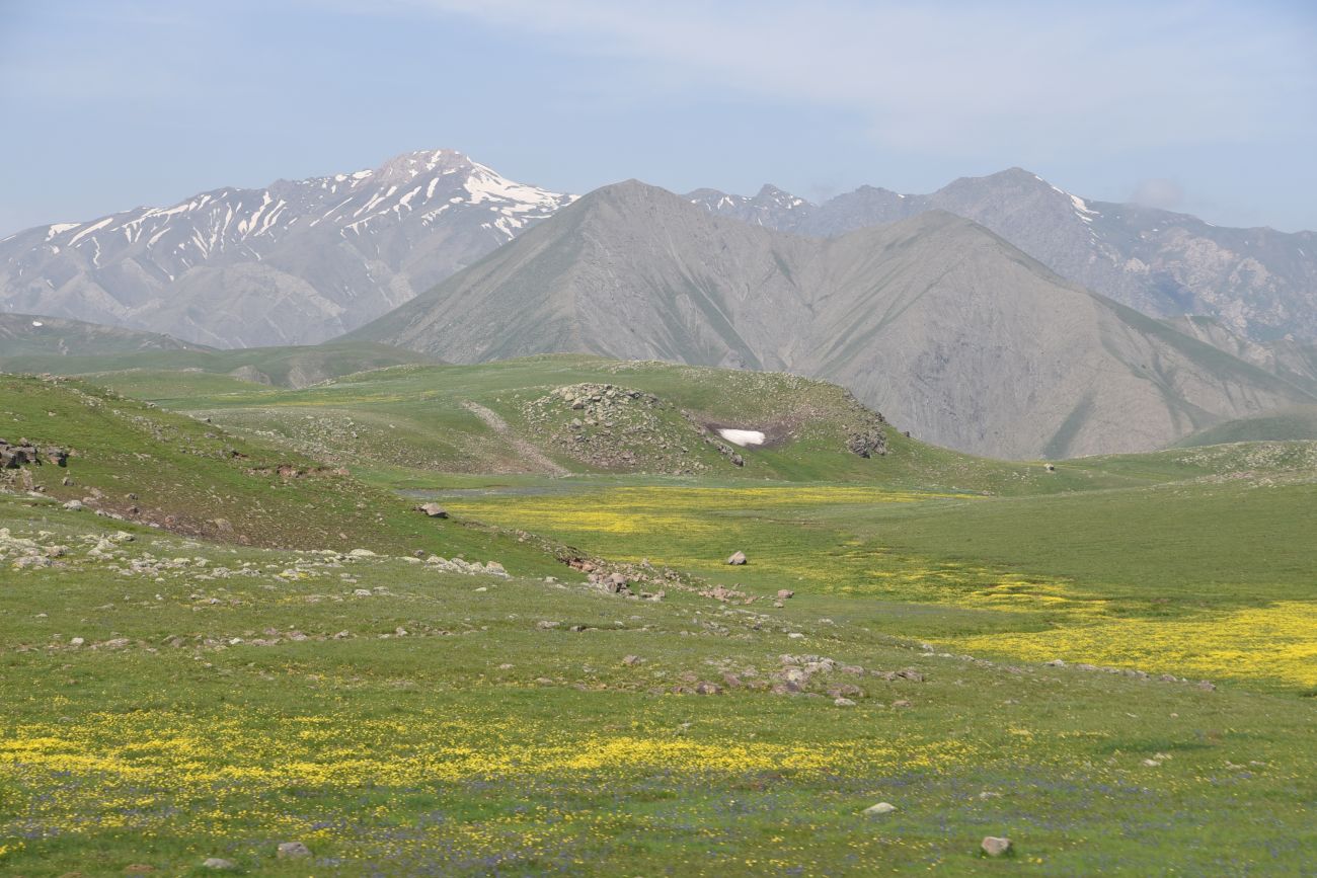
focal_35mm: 50
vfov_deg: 27.0
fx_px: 1829
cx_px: 658
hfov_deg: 39.6
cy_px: 439
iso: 125
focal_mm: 50
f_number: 8
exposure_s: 1/400
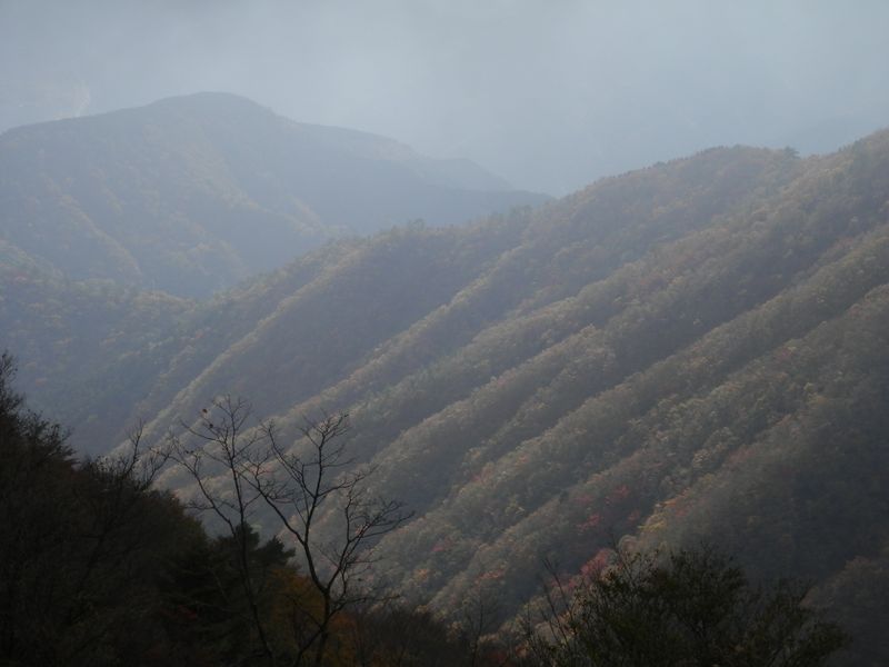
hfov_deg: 29.4
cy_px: 334
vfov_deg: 22.3
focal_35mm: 66
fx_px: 1695
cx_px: 444
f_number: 4.4
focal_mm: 11.9
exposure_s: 1/500
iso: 80
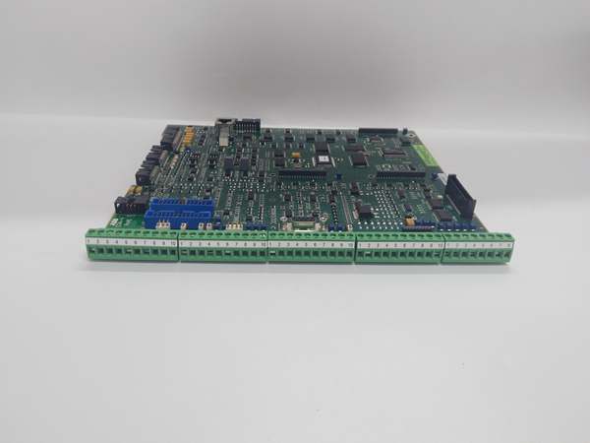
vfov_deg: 51.4
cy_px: 222
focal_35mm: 27
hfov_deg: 65.3
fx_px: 460
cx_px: 295
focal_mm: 3.79
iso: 110
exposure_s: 1/33
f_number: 2
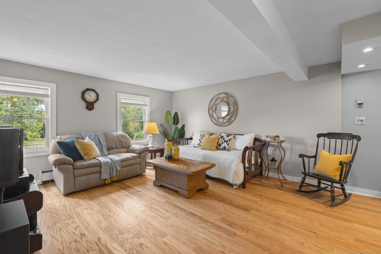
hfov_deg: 96.7
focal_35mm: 16
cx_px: 190
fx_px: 169
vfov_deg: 73.7
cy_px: 127
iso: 100
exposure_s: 8
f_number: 8
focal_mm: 16
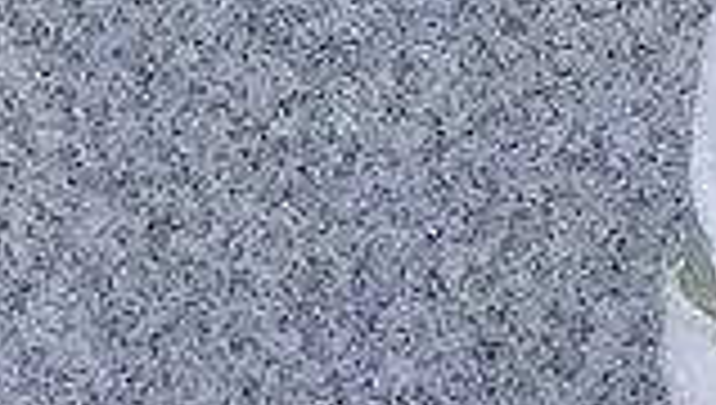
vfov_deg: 6.1
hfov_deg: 9.3
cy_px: 938
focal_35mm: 191
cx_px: 2013
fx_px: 3632
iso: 25
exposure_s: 1/392
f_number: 2.4
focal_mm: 3.3
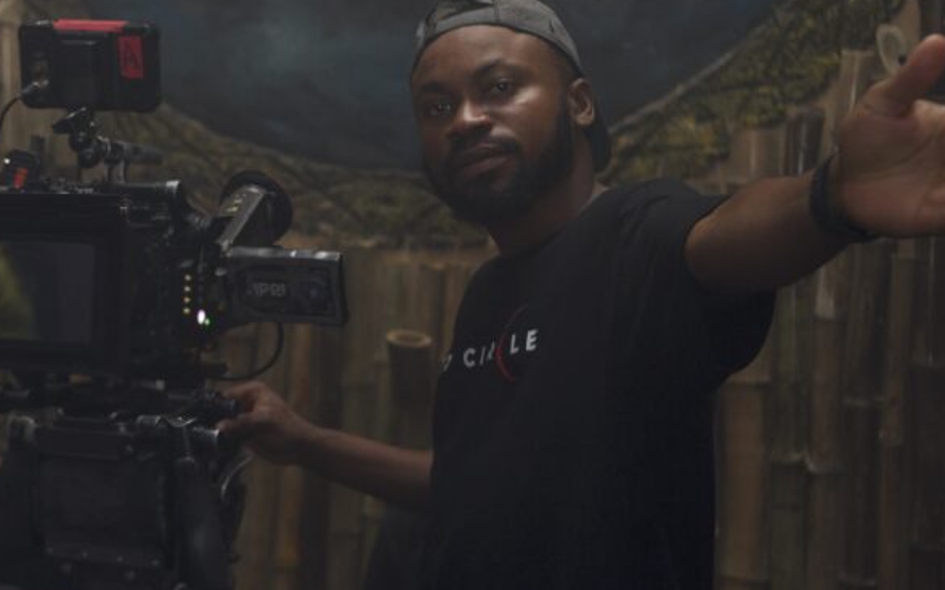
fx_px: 1597
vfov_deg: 20.9
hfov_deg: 32.2
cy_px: 227
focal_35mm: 62
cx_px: 207
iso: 1250
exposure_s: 1/100
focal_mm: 35
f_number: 2.8
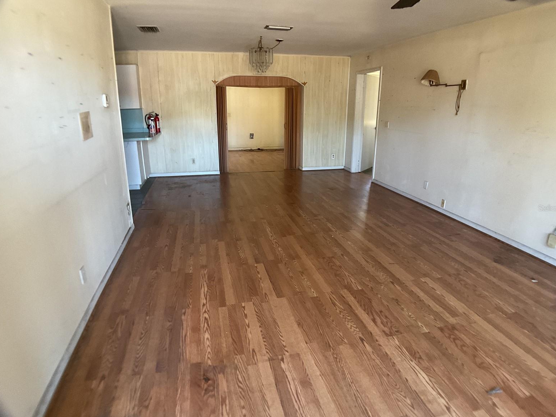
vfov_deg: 46.8
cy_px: 208
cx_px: 285
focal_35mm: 30
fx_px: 482
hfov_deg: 60.0
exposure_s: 1/40
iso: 250
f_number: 1.8
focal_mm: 3
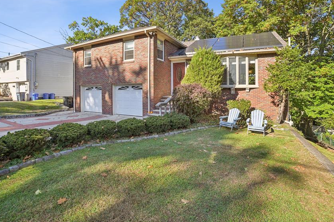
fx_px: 158
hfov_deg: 93.3
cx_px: 172
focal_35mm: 17
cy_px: 91
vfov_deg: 69.8
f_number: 8
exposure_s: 1/500
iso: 800
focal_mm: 14
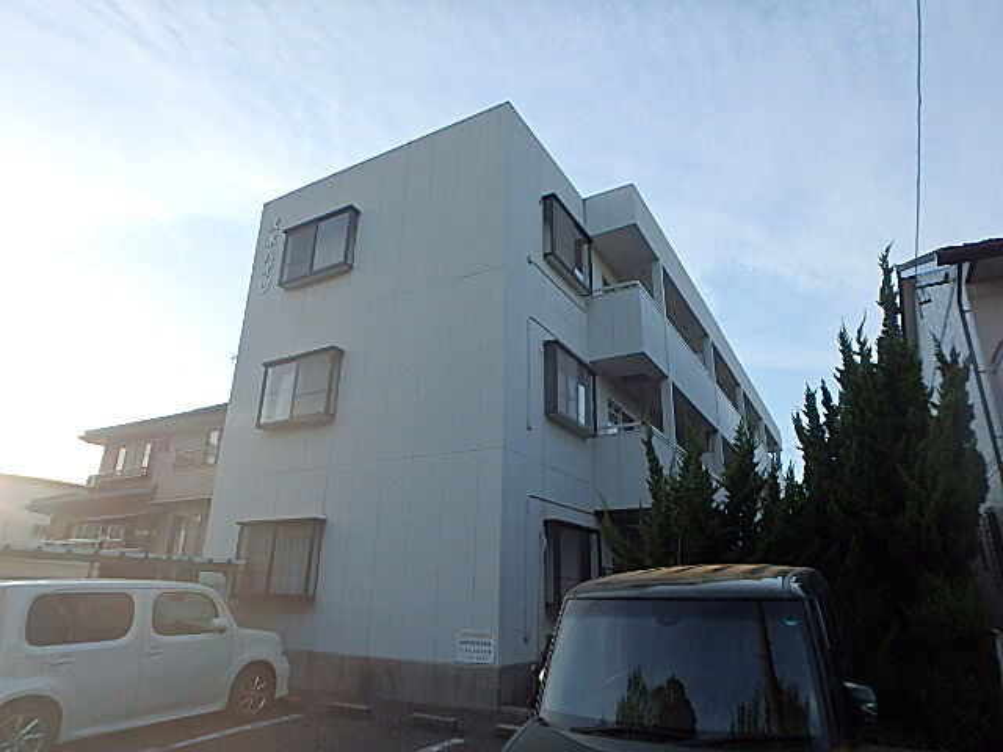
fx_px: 608
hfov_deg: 79.0
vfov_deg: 63.4
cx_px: 502
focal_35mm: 21
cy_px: 376
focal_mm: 3.7
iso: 125
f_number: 3.5
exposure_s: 1/640
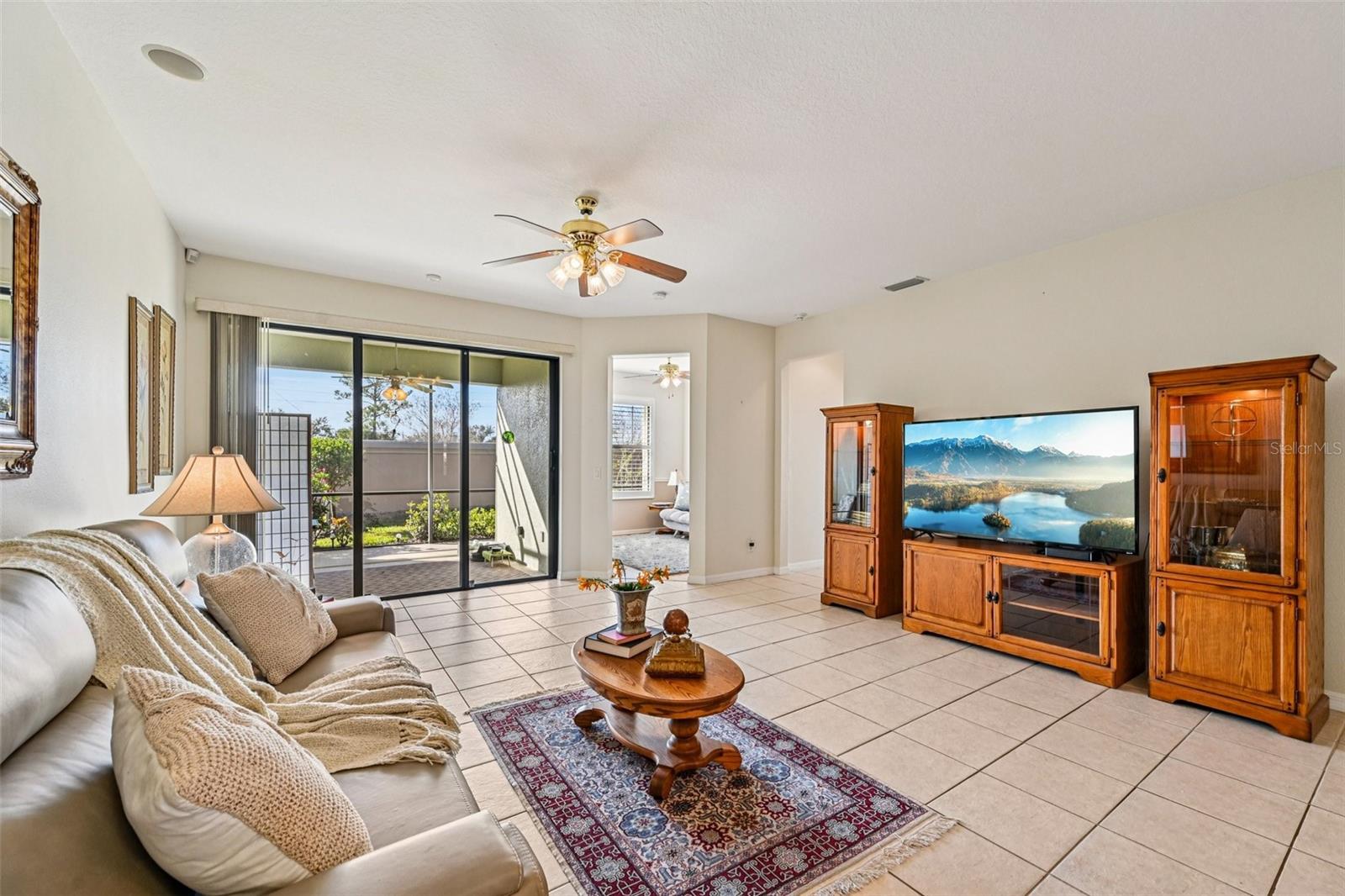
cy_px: 448
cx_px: 672
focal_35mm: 14
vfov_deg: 81.2
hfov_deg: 104.3
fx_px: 523
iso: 400
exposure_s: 1/125
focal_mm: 14
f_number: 8
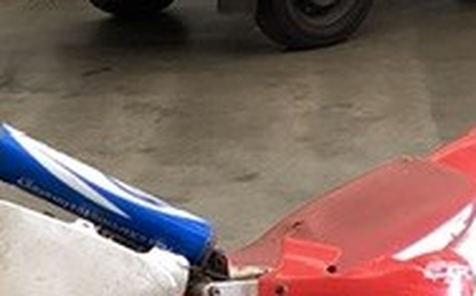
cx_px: 41
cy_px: 498
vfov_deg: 11.0
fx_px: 1451
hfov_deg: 18.3
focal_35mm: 112
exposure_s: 1/60
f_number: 2.4
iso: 160
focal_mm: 3.3
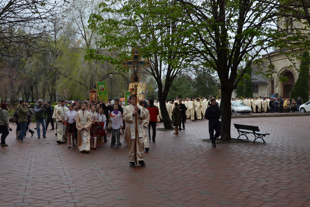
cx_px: 155
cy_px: 104
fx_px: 413
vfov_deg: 28.1
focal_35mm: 48
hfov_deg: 41.1
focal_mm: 32
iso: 400
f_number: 8
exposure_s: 1/200
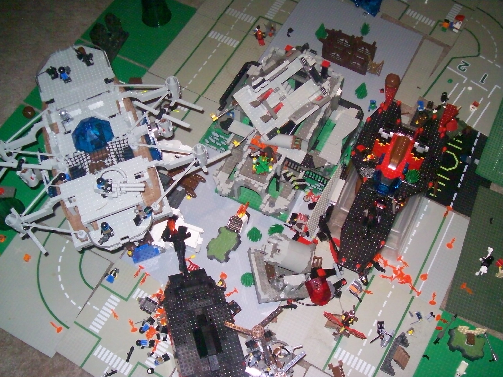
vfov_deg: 39.6
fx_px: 523
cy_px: 188
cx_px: 252
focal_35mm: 36
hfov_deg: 51.4
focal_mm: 6
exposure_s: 1/128
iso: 200
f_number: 2.7
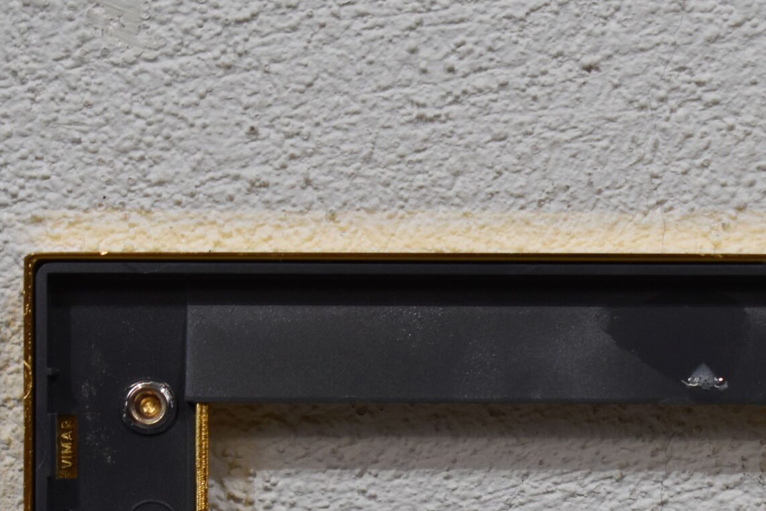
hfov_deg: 11.0
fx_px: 3961
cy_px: 560
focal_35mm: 186
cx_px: 538
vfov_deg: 7.3
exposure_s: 1/200
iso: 800
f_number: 5.6
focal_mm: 55
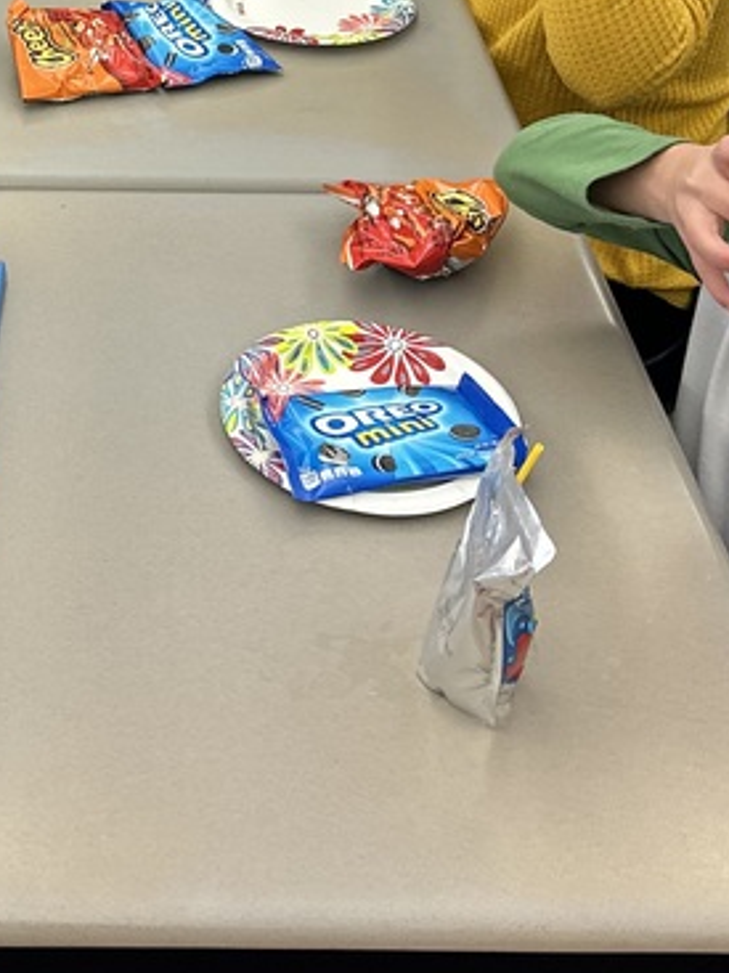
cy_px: 135
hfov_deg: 21.4
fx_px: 1882
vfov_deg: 28.1
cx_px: 50
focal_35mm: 67
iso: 200
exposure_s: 1/120
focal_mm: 6.86
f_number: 1.78
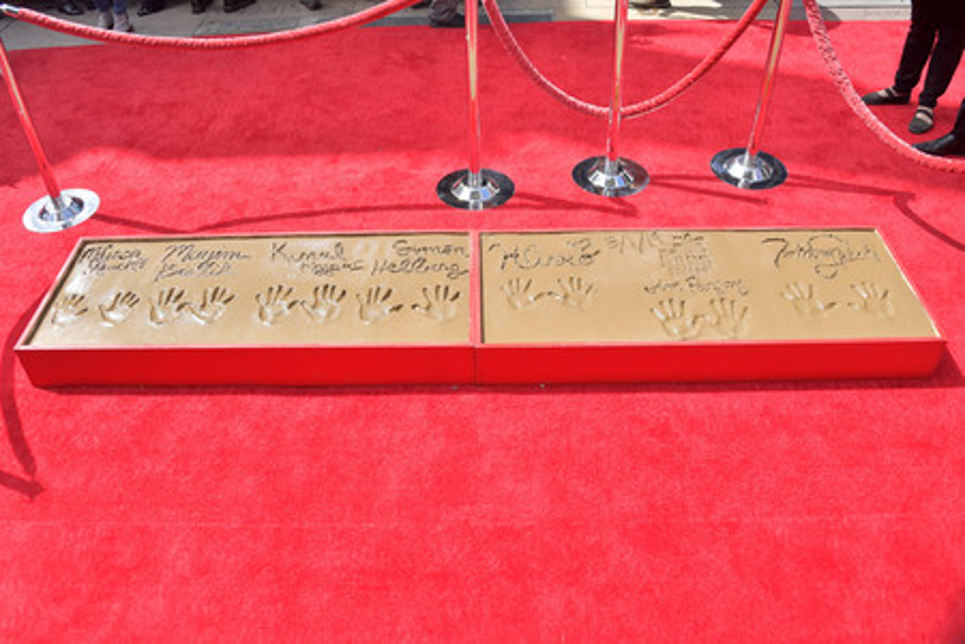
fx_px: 750
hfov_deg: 65.5
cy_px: 322
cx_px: 482
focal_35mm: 28
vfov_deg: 46.4
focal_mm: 28
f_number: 3.5
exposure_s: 1/250
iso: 100
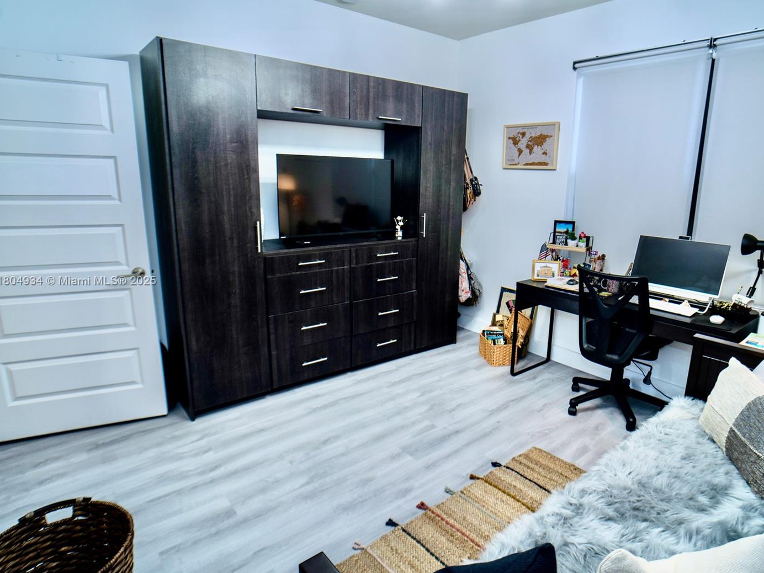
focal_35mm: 20
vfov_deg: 66.0
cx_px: 421
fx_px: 441
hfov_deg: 81.5
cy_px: 282
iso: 160
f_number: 3.5
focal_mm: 18
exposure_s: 1/60
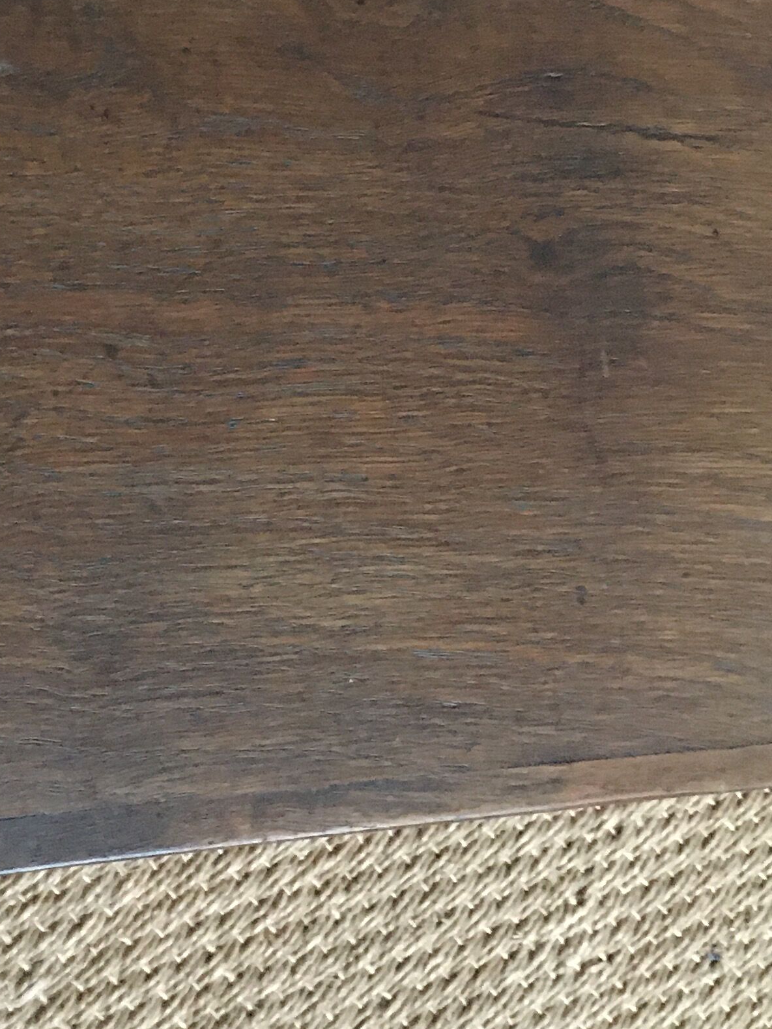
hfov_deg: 19.4
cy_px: 89
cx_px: 16
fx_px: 2200
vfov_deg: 25.5
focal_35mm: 74
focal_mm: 4.15
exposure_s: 1/17
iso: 500
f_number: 2.2
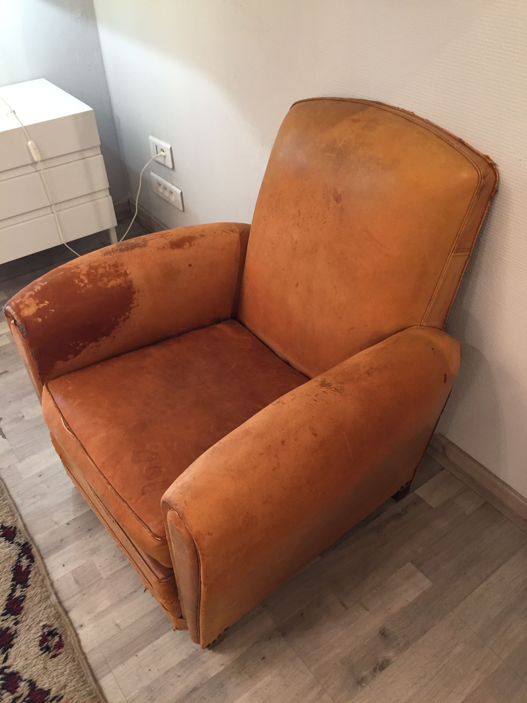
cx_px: 264
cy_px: 352
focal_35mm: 29
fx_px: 589
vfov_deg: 61.7
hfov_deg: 48.2
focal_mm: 4.15
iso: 160
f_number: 2.2
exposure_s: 1/33
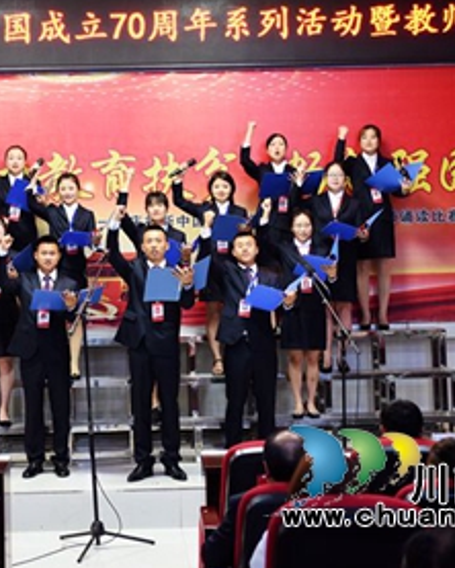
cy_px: 230
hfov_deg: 19.6
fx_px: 1312
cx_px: 131
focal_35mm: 78
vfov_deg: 24.4
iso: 1000
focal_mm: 46
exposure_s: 1/50
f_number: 2.8
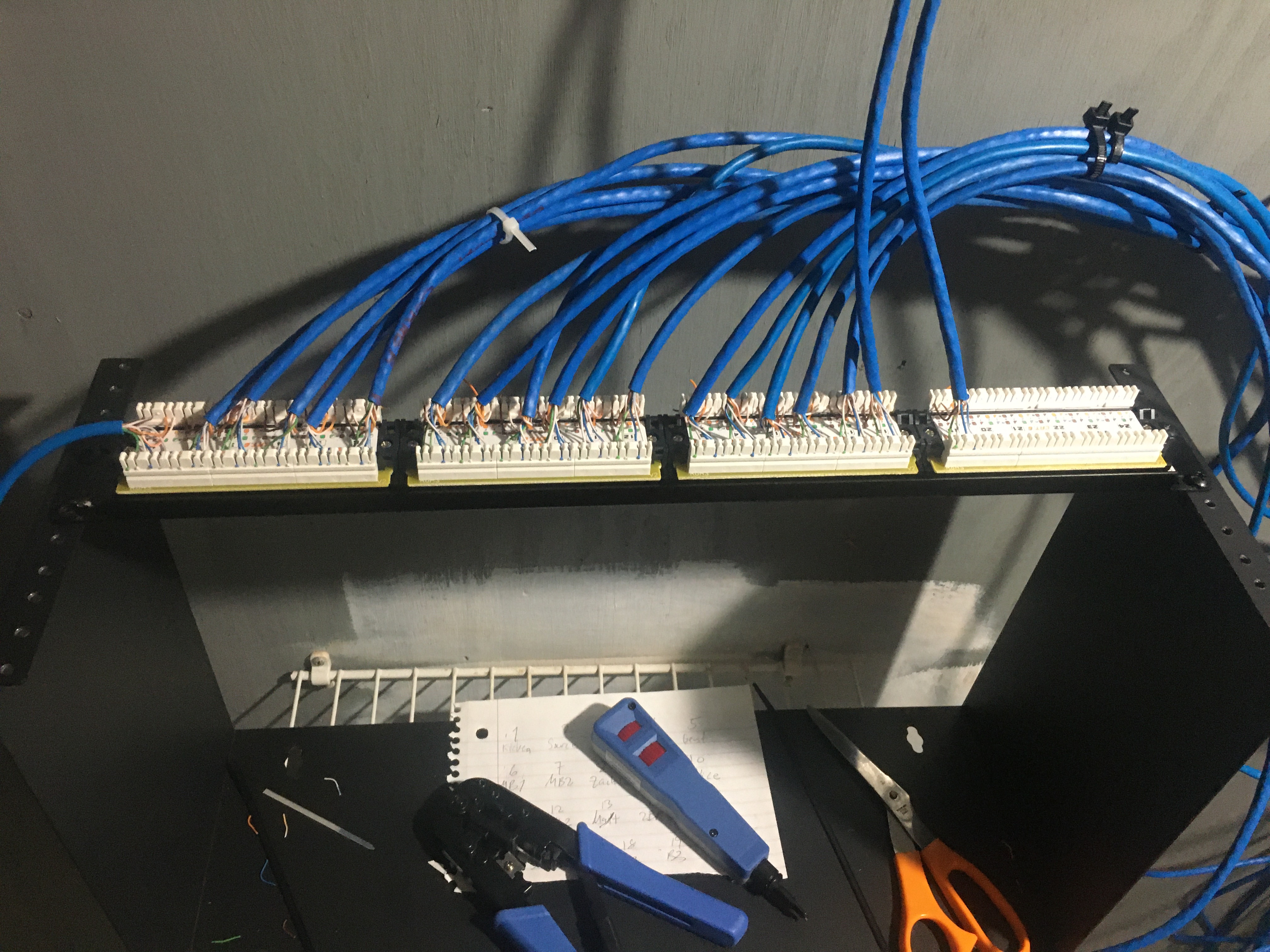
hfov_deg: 61.7
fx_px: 1064
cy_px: 476
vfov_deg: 48.2
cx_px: 635
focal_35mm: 29
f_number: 2.2
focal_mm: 4.15
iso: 200
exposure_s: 1/30
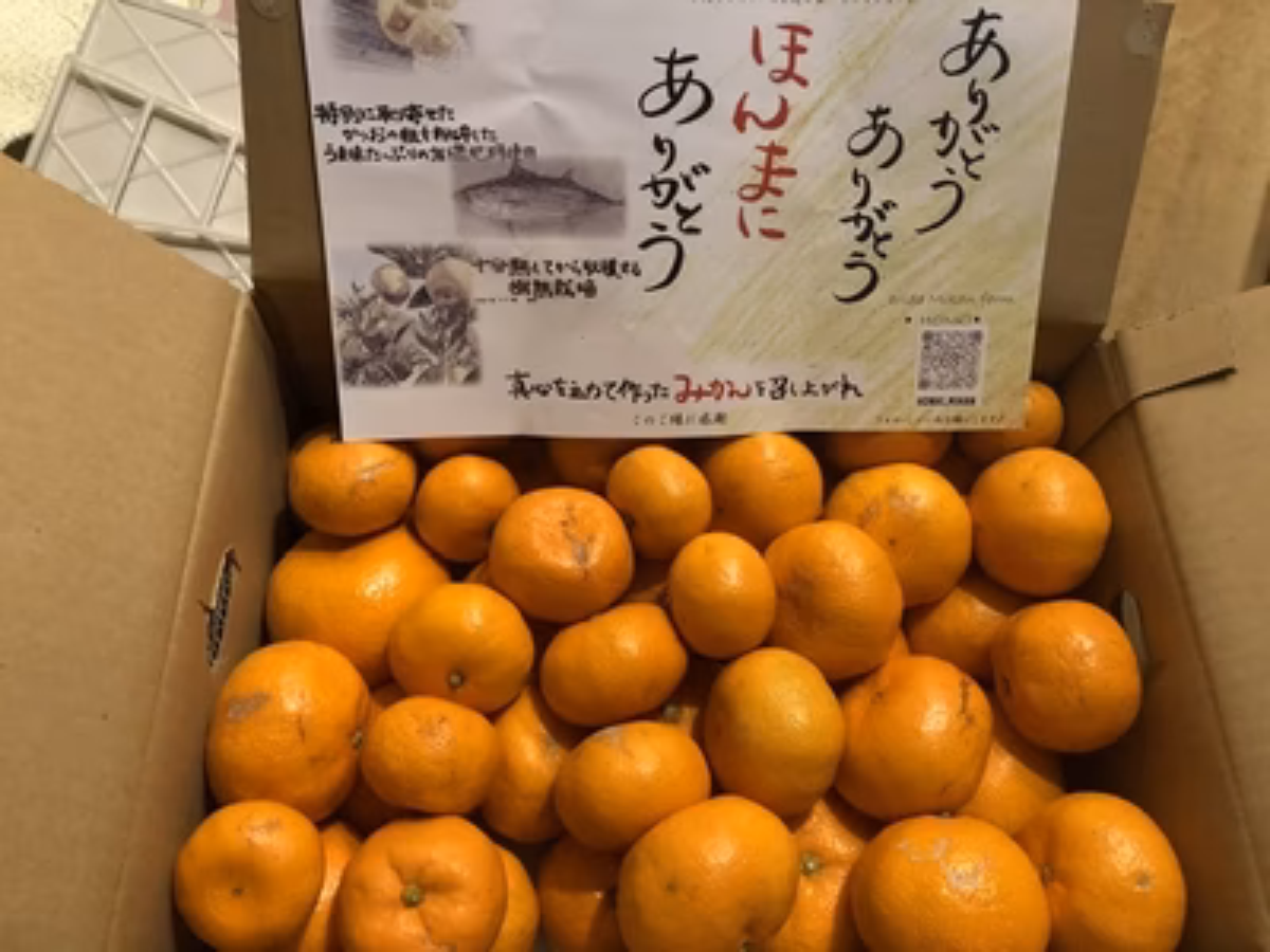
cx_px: 635
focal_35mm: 28
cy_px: 476
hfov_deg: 63.4
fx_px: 1027
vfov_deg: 49.7
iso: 80
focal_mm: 3.99
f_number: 1.8
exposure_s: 1/7
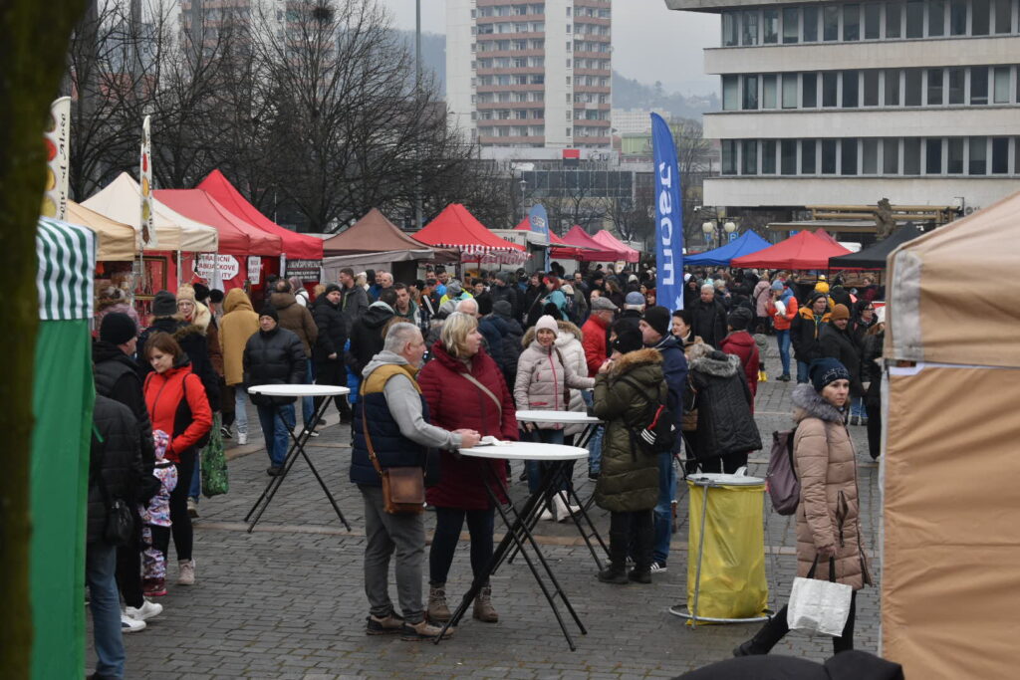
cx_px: 510
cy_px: 340
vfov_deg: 16.6
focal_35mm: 82
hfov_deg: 24.6
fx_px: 2338
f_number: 5.6
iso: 800
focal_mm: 55
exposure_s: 1/640
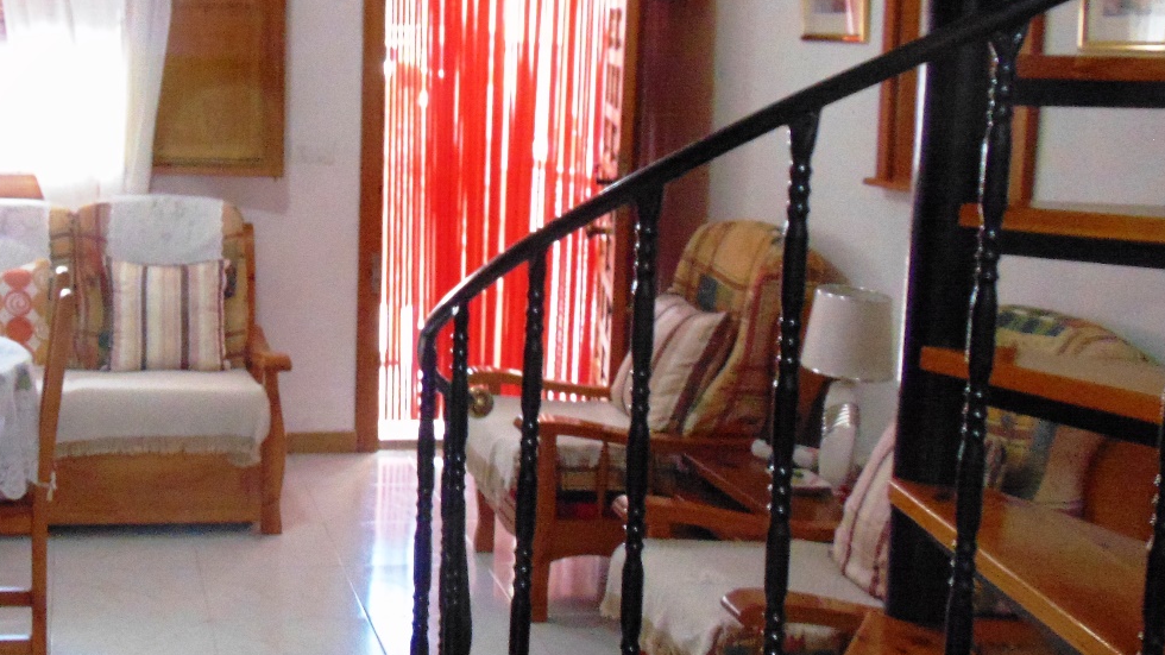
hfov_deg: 37.6
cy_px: 294
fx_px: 1637
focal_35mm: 53
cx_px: 214
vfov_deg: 22.6
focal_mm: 4.5
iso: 400
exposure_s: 1/25
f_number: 3
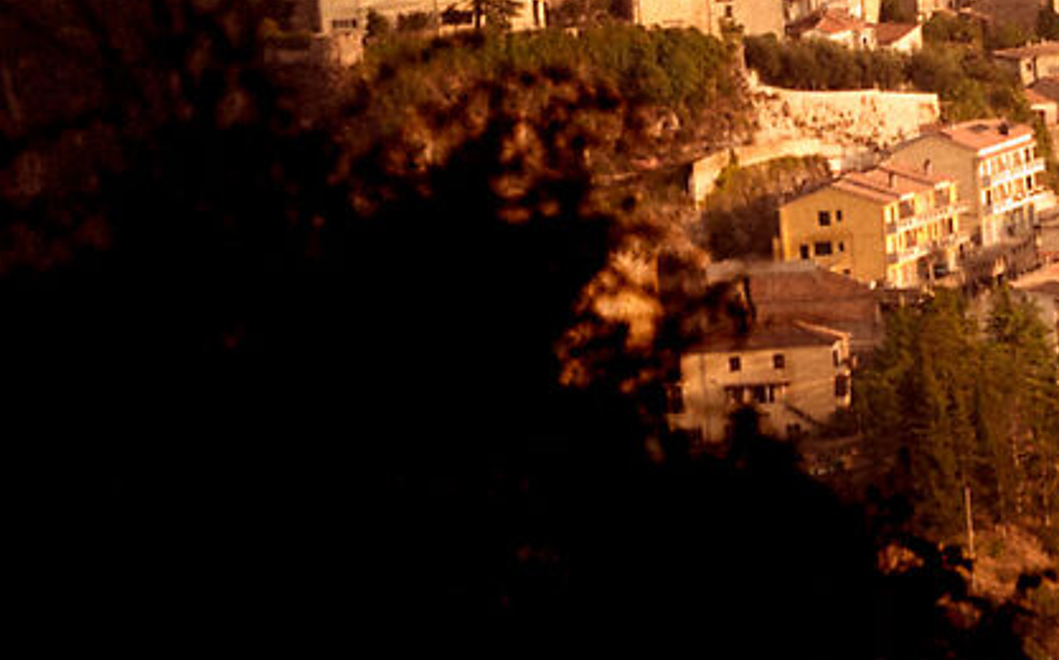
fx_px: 20305
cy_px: -199
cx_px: 1321
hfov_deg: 3.0
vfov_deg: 1.9
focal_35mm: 704
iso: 250
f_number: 8
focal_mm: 120
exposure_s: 1/125
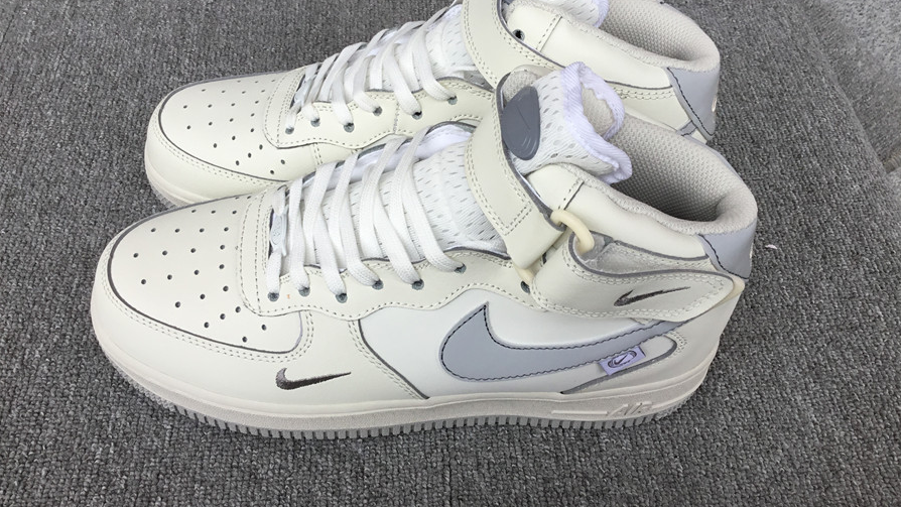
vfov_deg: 34.6
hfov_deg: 58.0
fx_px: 812
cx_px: 453
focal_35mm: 34
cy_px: 206
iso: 25
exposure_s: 1/264
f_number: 2.4
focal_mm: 3.3
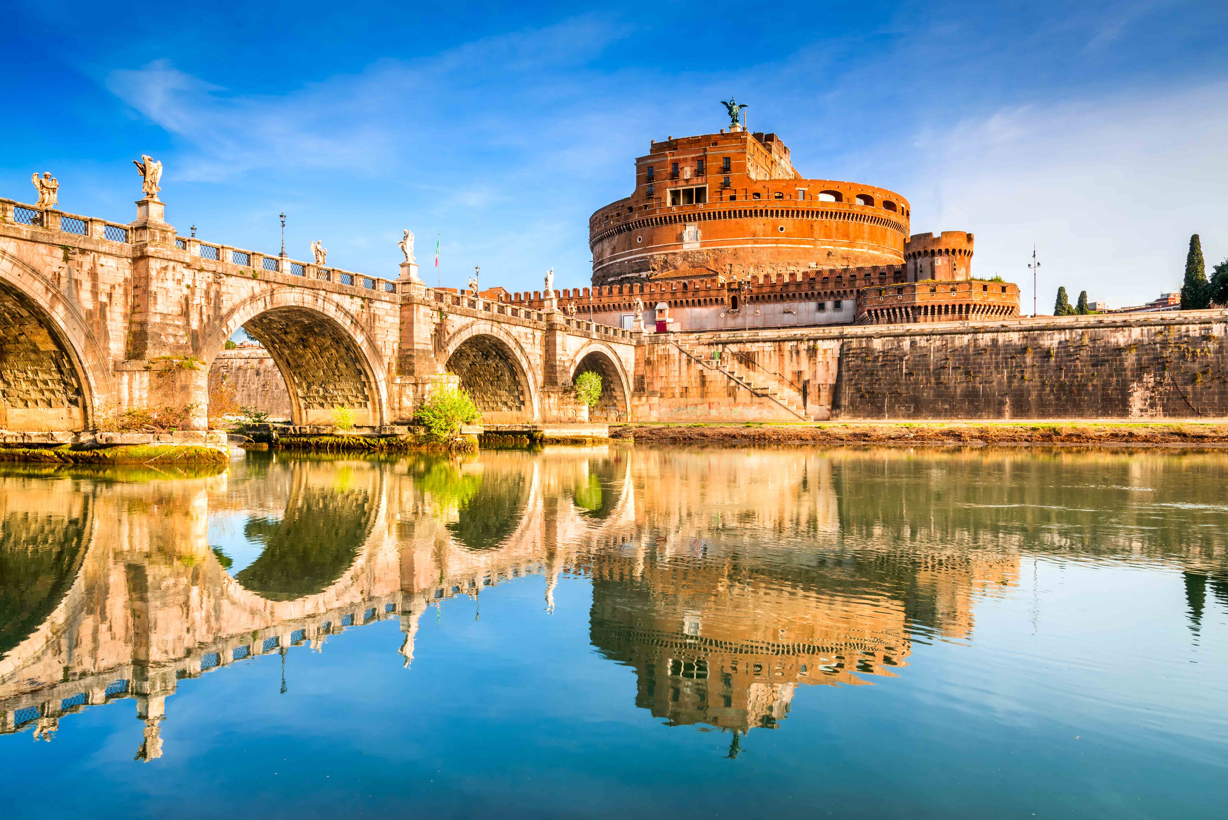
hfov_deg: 67.4
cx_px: 614
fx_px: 921
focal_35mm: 27
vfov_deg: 48.0
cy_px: 410
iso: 100
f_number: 13
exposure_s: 1/80
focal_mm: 27
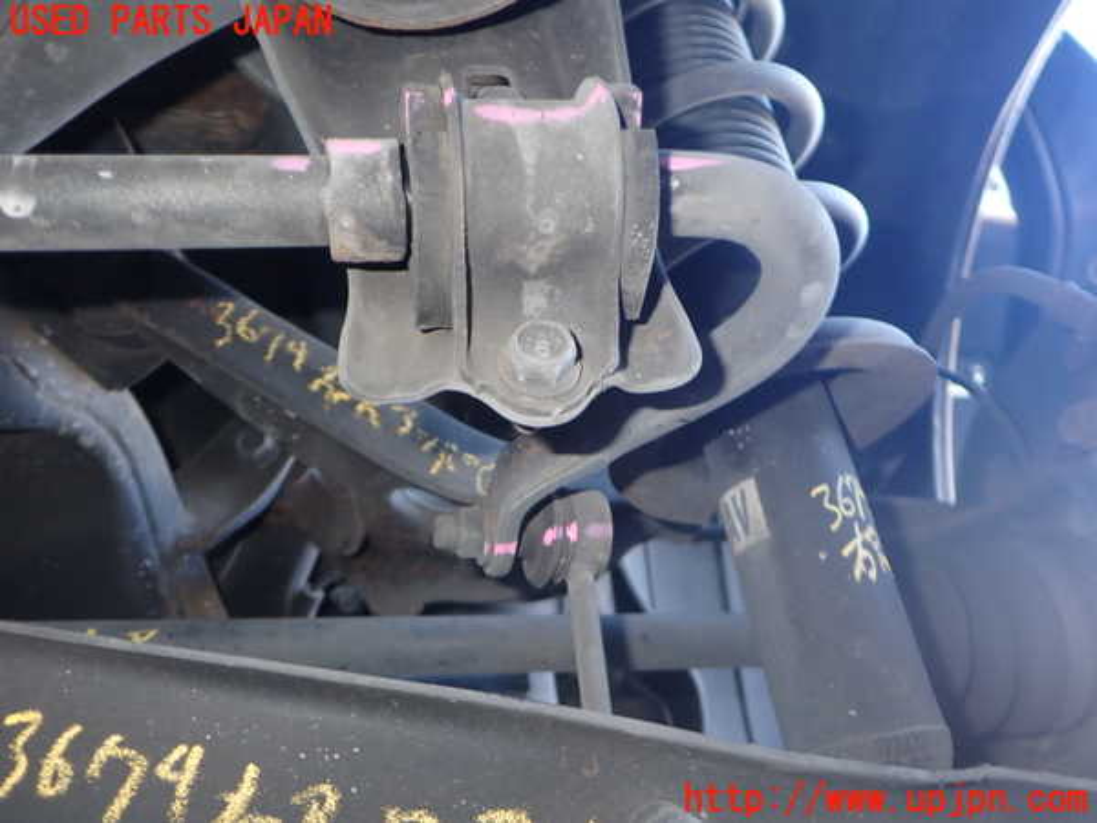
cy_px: 412
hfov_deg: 60.0
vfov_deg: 46.8
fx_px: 951
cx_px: 548
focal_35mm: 30
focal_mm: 5.4
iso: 200
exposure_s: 1/30
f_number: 2.3
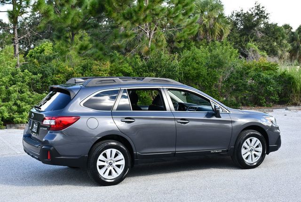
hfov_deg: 33.4
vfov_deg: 22.7
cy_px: 101
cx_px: 150
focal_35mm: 60
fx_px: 502
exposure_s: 1/250
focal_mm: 30
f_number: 5.6
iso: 250
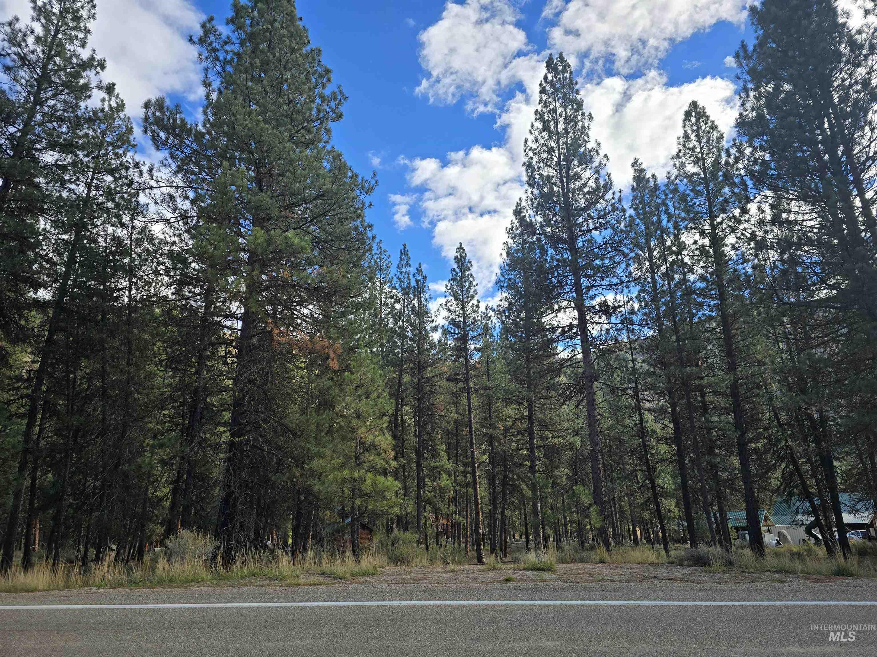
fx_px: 583
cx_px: 438
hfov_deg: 73.9
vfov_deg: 58.9
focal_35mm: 23
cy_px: 328
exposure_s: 1/715
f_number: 1.7
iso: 12
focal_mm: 6.3
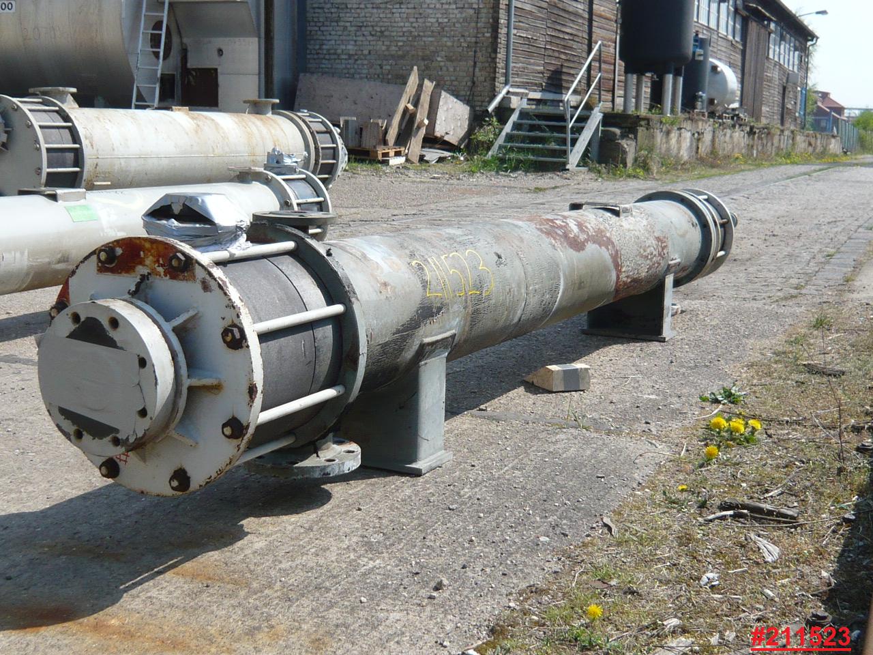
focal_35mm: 45
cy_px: 328
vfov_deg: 32.2
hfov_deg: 42.1
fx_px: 1135
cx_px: 436
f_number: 8
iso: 100
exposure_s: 1/125
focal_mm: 4.9
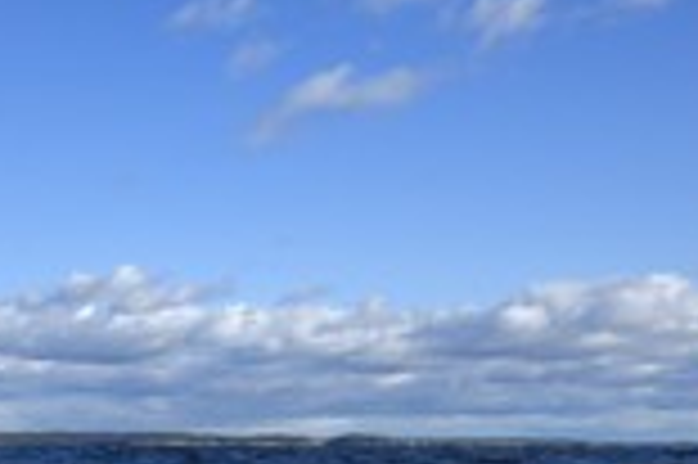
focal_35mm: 65
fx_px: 1259
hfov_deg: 26.9
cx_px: -167
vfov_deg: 19.2
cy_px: 608
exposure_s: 1/640
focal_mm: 24
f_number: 13
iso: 400
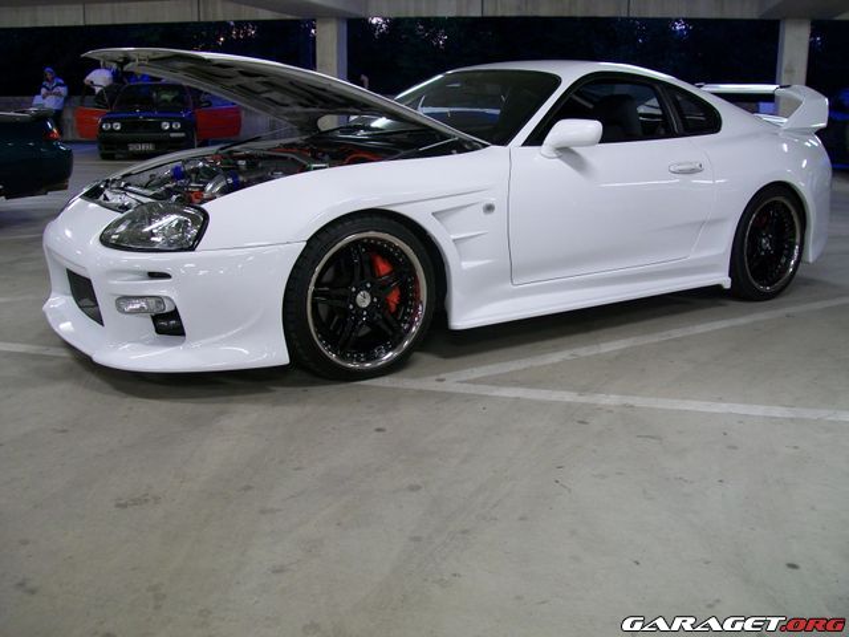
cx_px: 424
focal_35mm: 36
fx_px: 883
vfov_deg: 39.7
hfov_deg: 51.4
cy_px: 318
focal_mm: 6
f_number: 2.7
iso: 64
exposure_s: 1/6
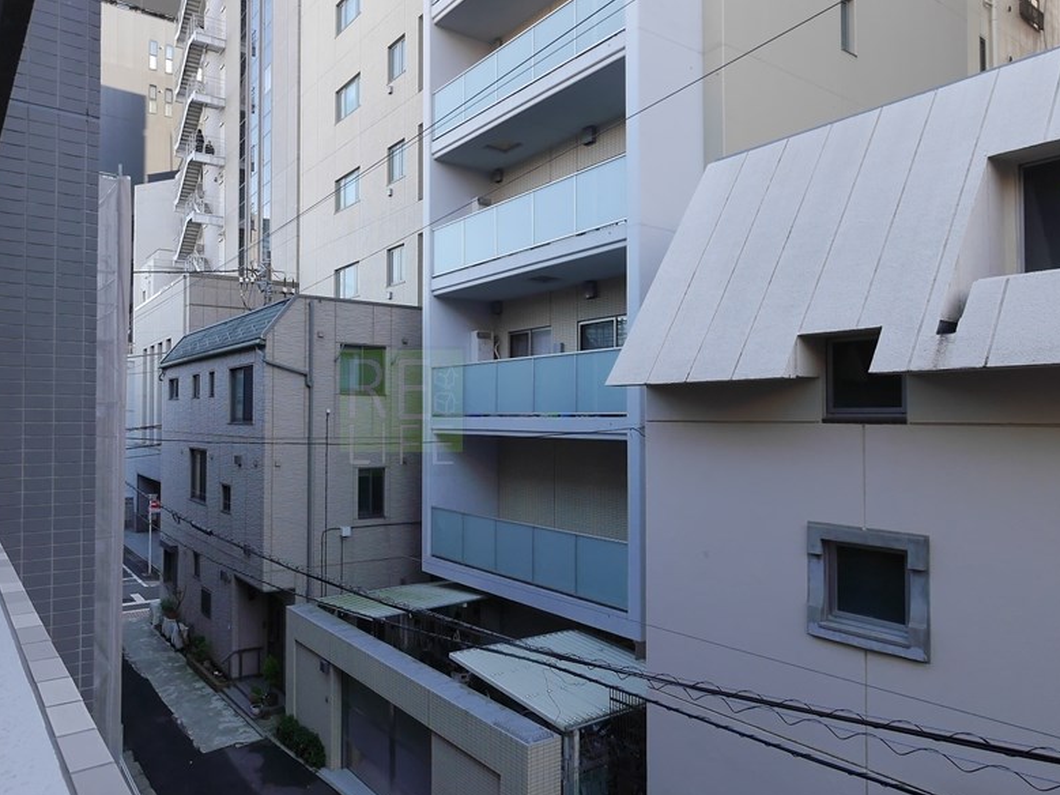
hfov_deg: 72.8
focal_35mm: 23
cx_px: 401
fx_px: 704
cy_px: 411
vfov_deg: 58.9
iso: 160
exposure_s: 1/125
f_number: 4.5
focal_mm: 7
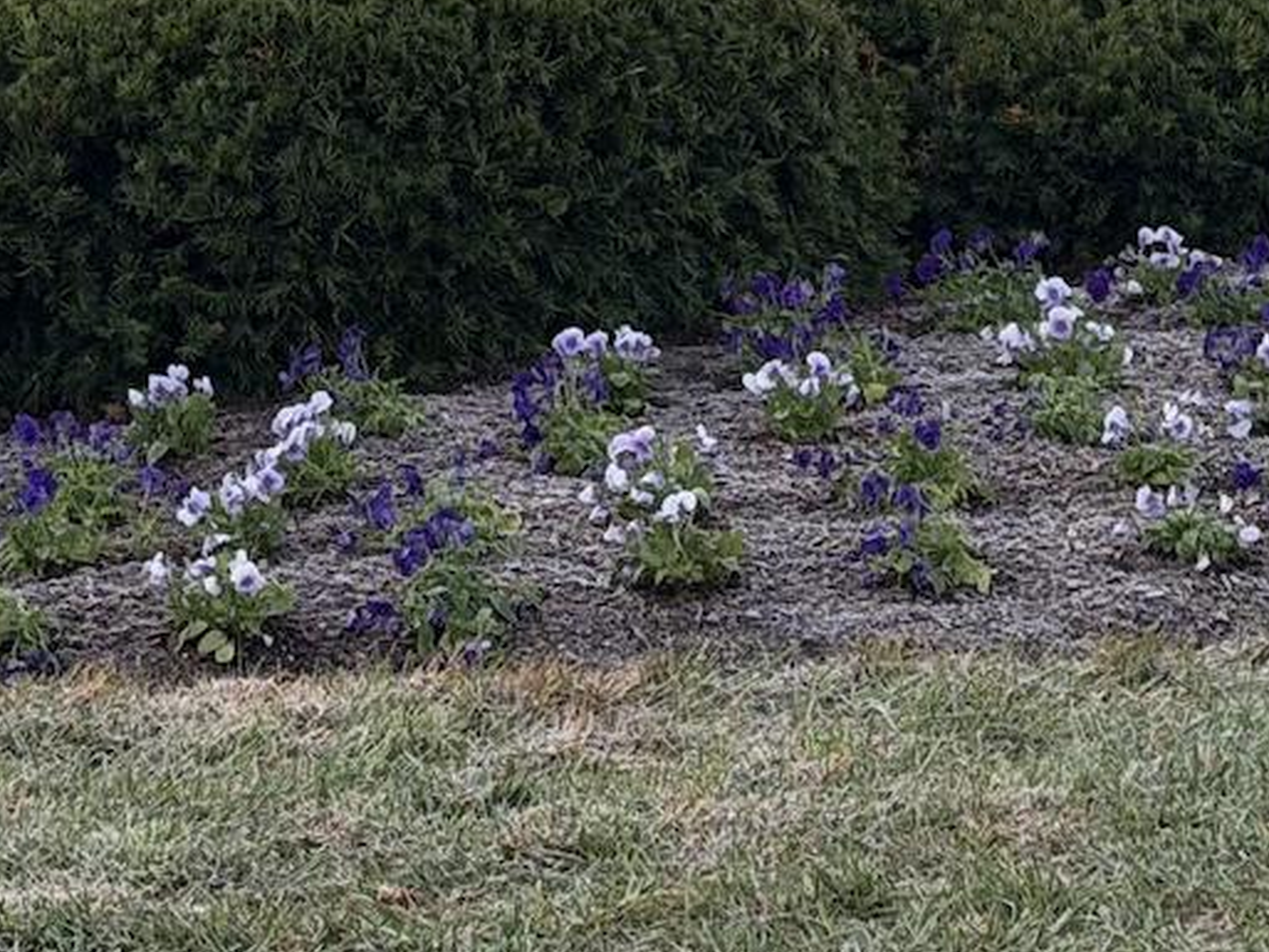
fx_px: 6857
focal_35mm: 187
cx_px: 89
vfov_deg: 7.8
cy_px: -581
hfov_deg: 10.5
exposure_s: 1/987
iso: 80
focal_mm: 6.76
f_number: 1.78
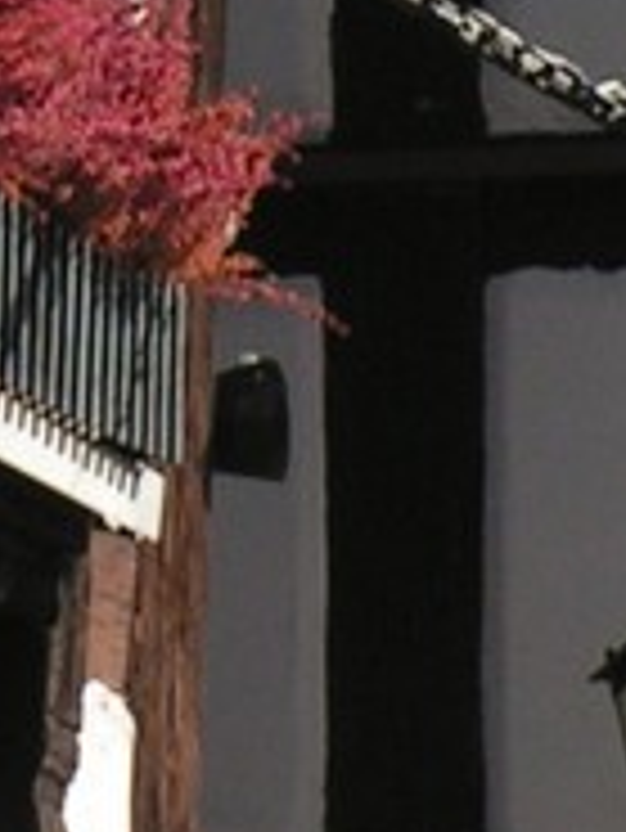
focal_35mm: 824
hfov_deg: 1.8
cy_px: -304
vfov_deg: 2.4
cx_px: -297
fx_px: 19846
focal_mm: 21.9
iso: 50
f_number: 5
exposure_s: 1/200
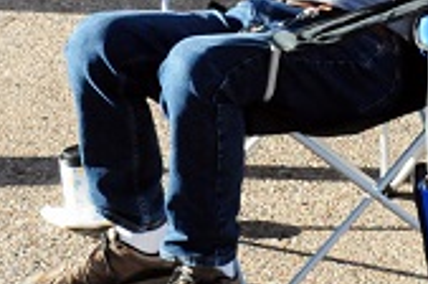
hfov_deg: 11.5
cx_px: 349
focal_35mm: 179
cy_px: -146
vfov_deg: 7.5
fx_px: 2123
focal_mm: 31
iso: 1600
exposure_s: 1/500
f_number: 11
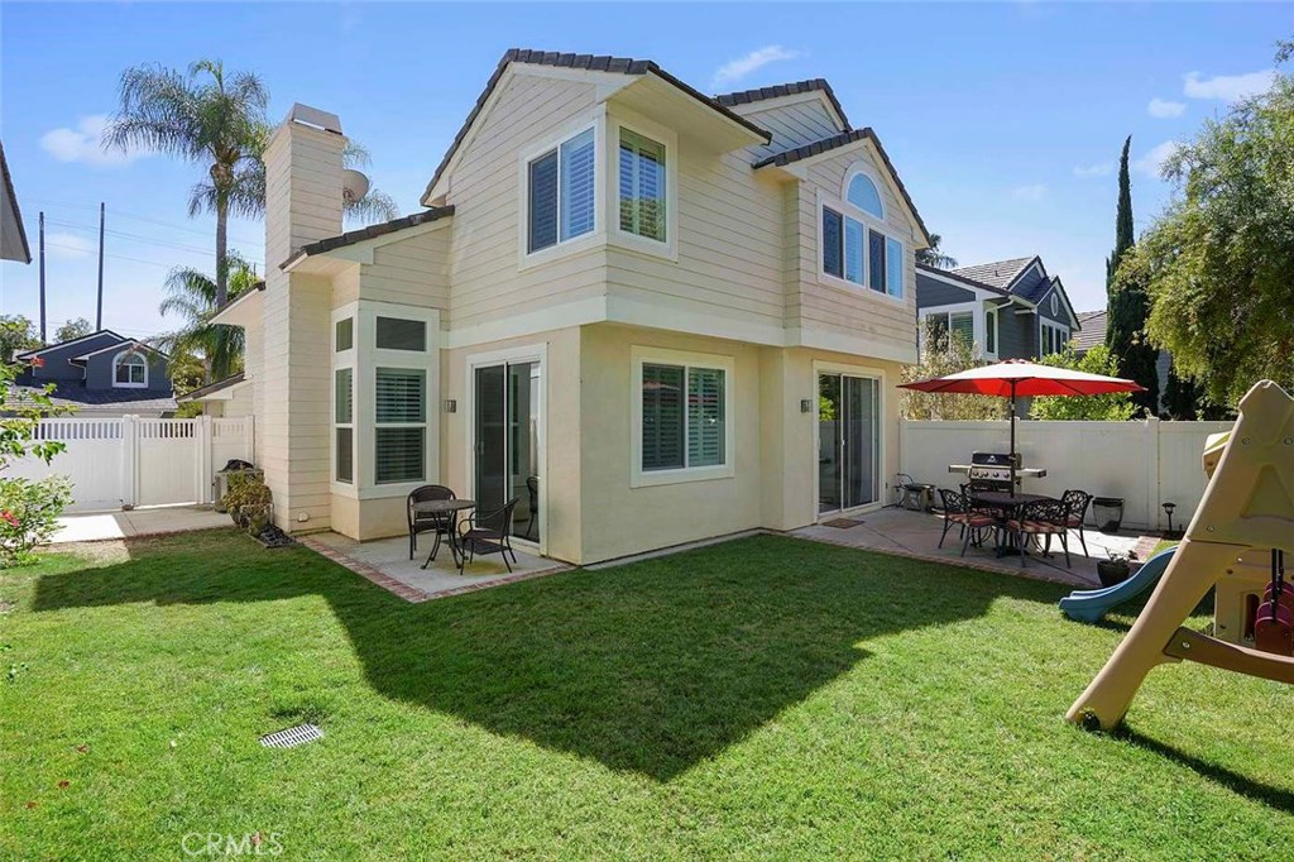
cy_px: 431
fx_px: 575
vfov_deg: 73.7
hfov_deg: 96.8
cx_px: 647
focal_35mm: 16
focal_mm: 16
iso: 80
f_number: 9
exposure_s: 1/80
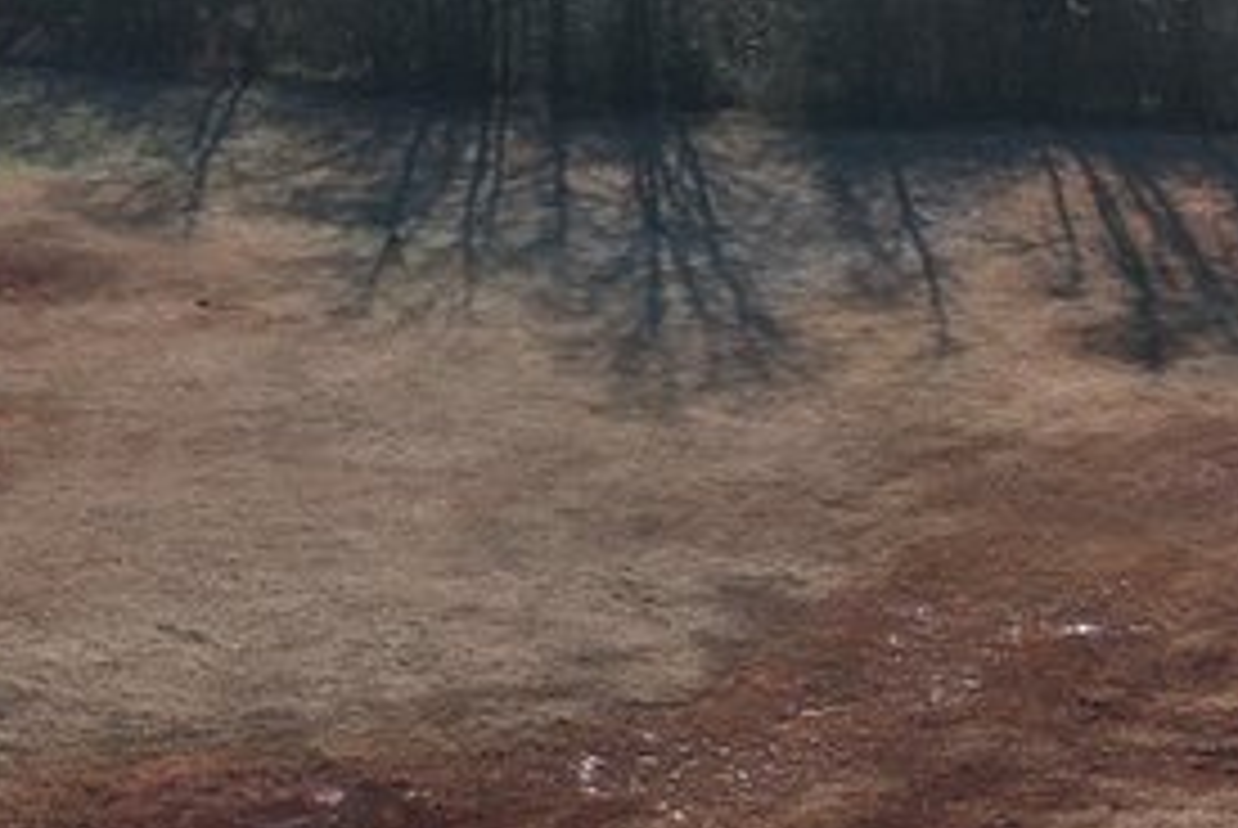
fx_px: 4682
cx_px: 29
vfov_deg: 9.9
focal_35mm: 136
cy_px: -187
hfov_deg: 14.8
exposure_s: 1/3000
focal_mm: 8.38
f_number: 2.8
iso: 130
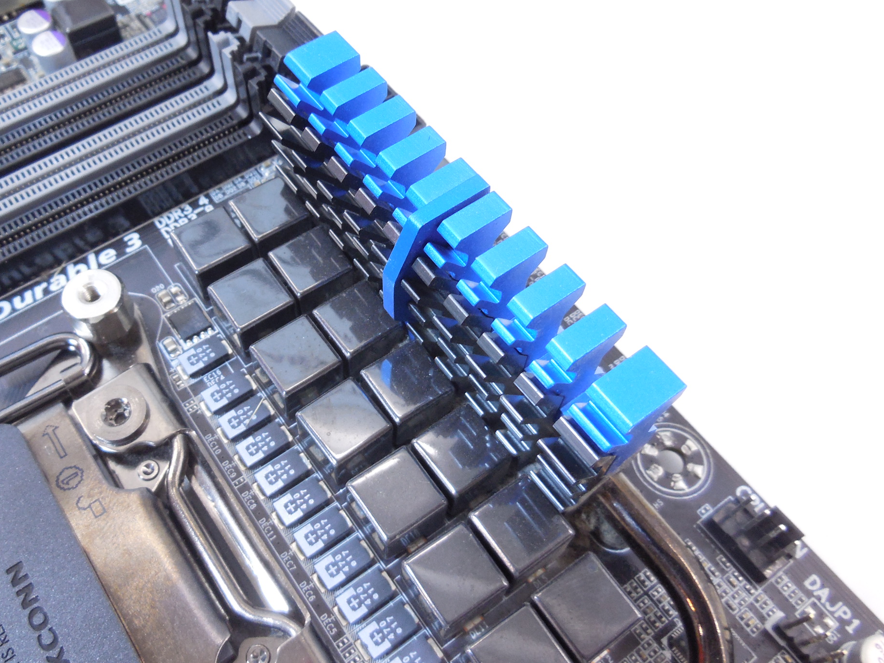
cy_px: 309
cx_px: 374
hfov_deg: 58.1
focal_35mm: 31
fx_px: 792
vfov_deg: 45.4
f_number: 3.1
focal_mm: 4.5
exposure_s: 1/30
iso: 220
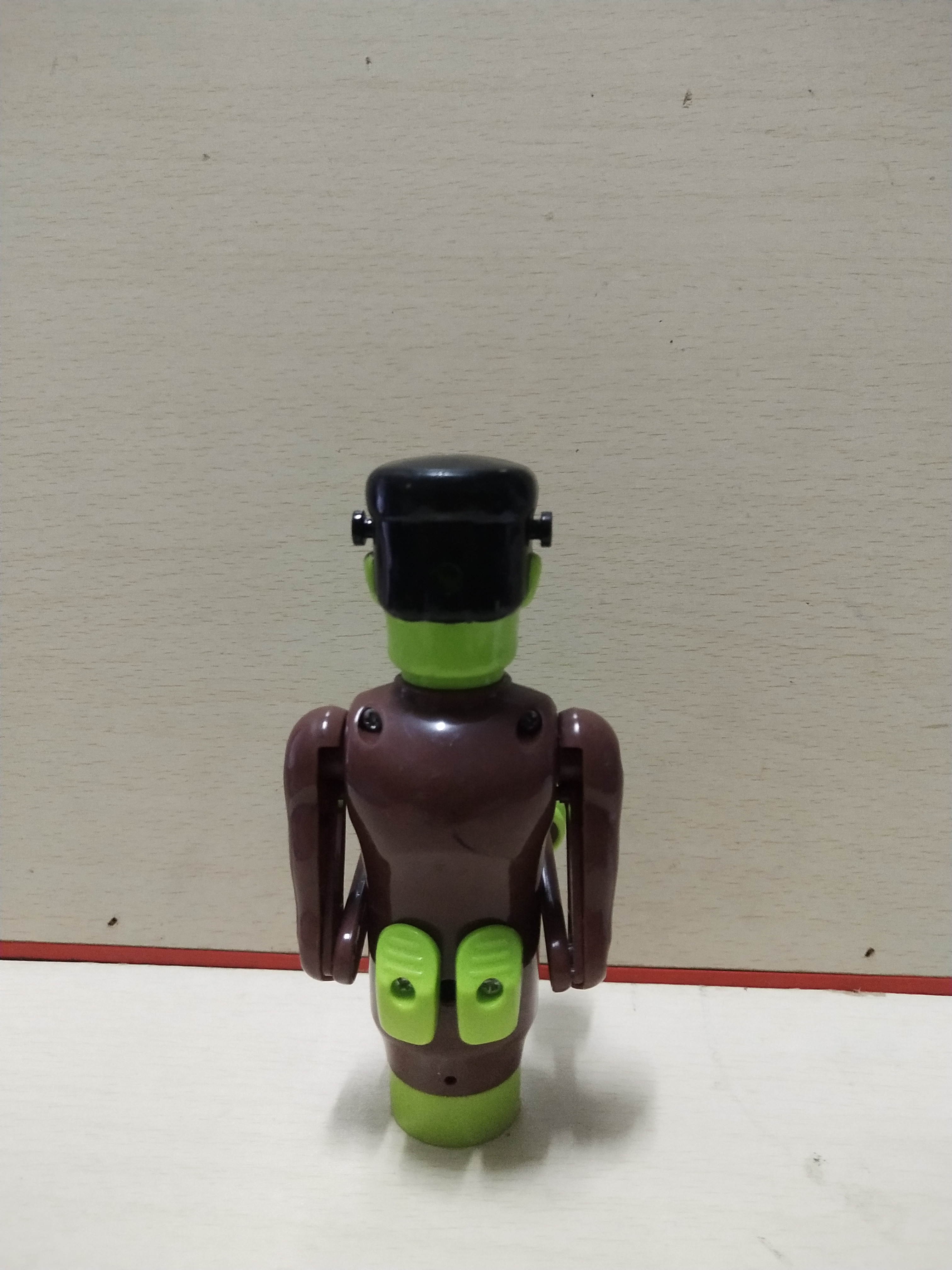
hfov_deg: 46.8
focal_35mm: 30
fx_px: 1100
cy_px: 635
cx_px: 476
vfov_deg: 60.0
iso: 722
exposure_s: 1/25
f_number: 1.8
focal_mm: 3.95
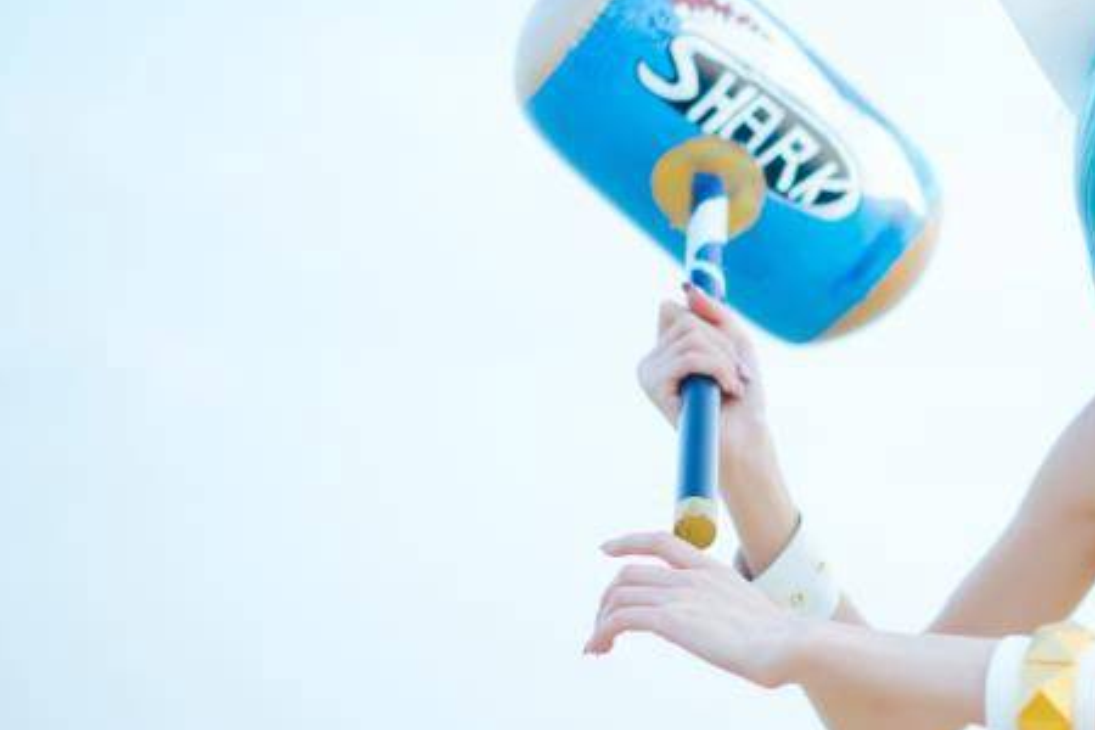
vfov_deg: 12.5
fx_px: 3346
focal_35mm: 110
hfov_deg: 18.2
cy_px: 397
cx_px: 1046
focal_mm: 55
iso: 160
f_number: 1.8
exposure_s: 1/1000
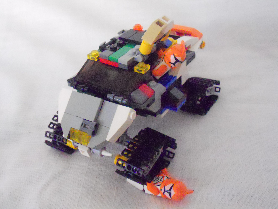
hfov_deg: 41.2
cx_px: 139
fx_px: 369
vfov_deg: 31.5
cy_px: 104
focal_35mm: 46
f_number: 4.3
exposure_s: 1/160
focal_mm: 8.2
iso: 3200
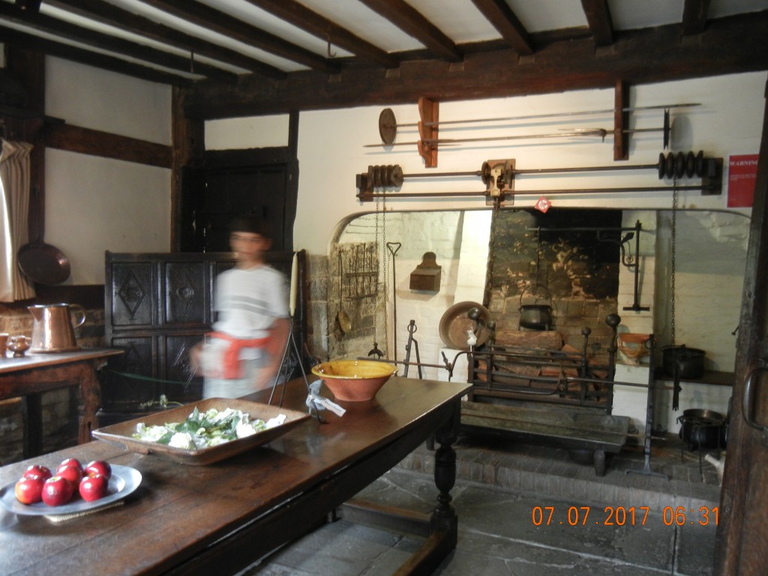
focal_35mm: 30
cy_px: 288
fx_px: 666
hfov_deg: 60.0
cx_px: 384
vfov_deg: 46.8
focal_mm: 5.4
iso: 400
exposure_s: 1/7.4
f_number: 3.5
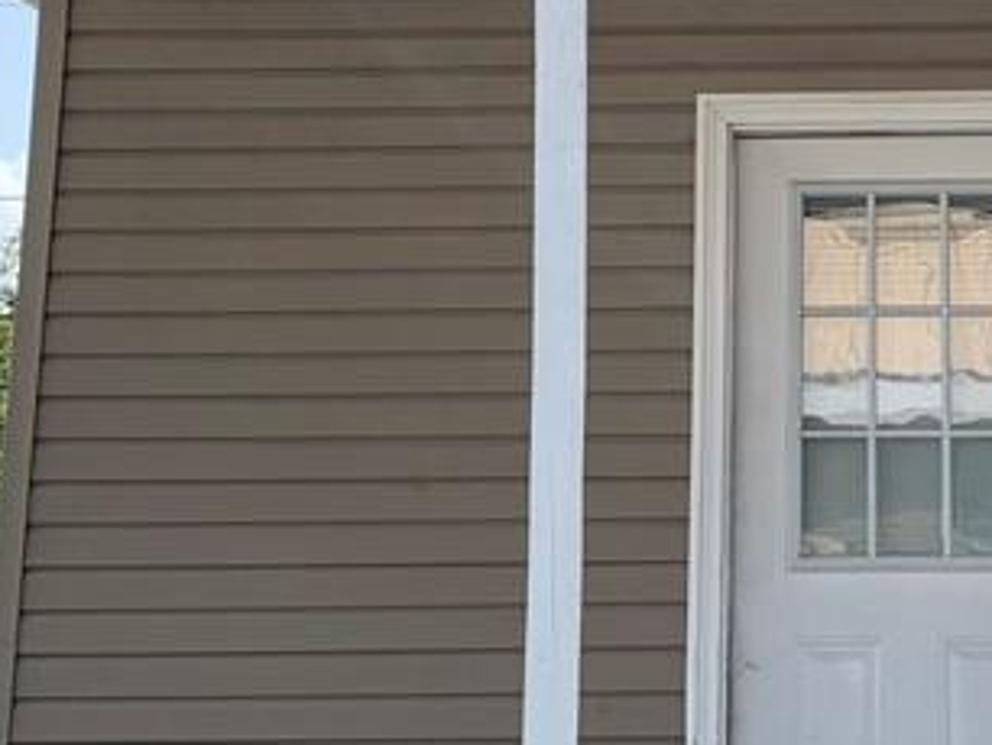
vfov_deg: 16.7
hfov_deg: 22.0
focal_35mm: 87
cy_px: 36
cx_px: 875
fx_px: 2495
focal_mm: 4.25
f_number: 1.8
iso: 25
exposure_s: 1/1266
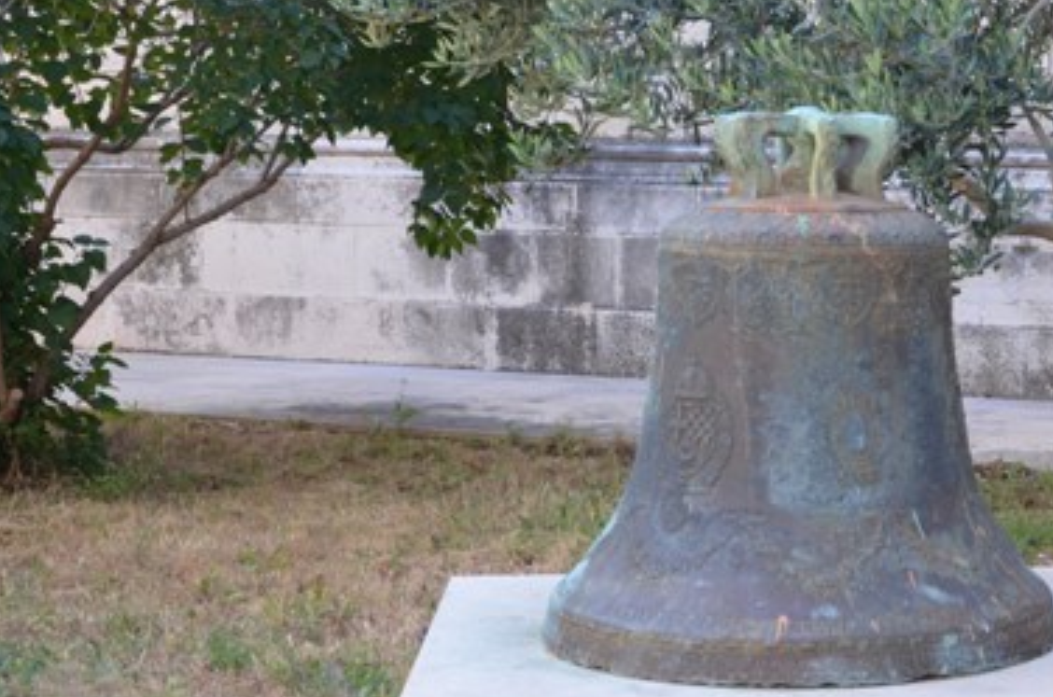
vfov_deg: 16.4
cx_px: 1017
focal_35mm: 83
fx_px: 2423
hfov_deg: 23.6
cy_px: 283
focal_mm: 26
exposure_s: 1/125
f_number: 5.6
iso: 400
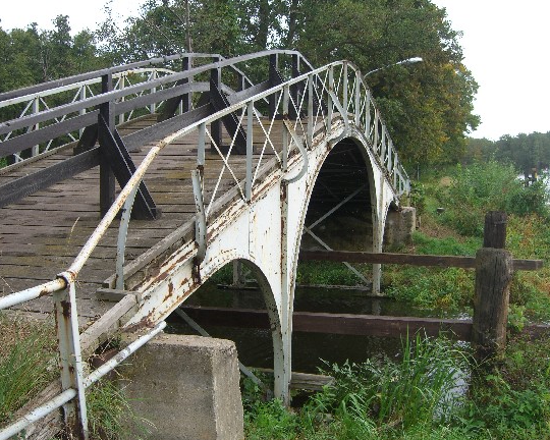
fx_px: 651
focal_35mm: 40
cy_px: 222
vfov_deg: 37.3
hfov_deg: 45.8
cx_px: 261
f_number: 2.8
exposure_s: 1/200
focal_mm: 7.9
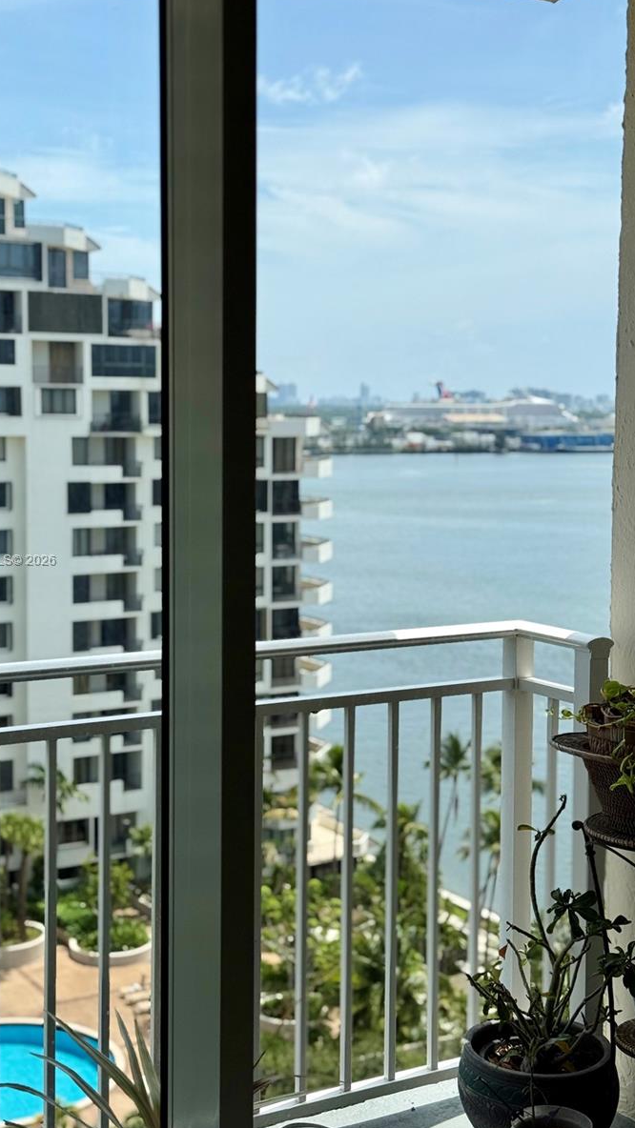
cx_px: 308
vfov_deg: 39.2
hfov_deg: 22.6
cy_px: 561
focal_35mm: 53
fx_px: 1586
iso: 64
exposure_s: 1/2762
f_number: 1.78
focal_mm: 6.76
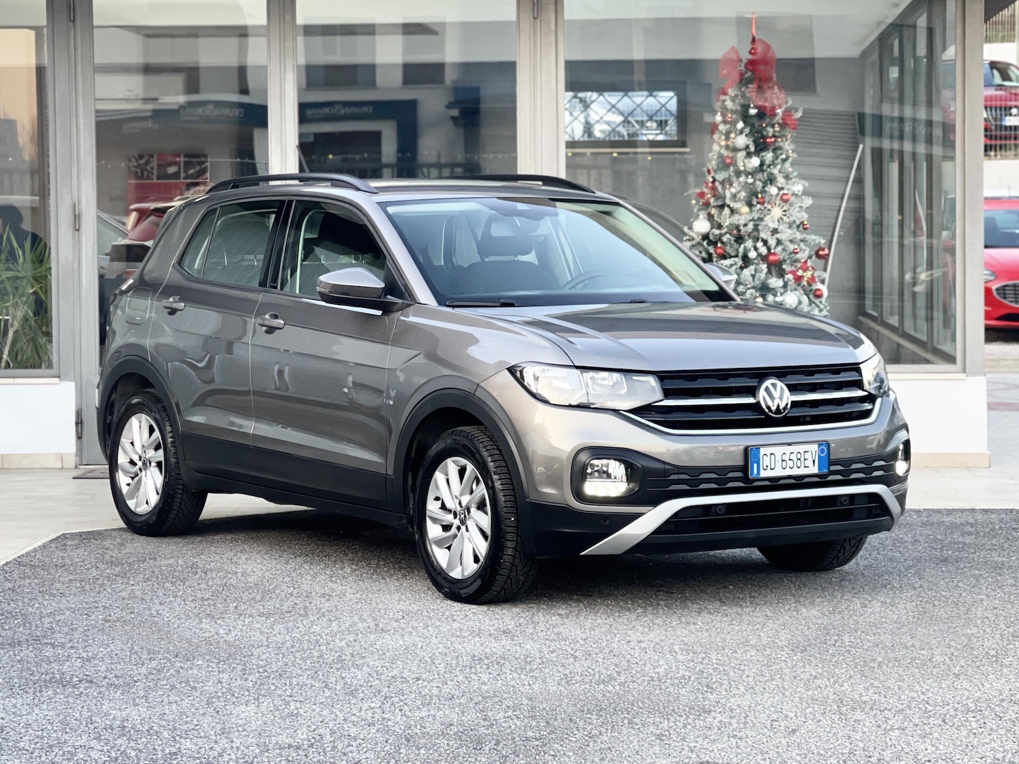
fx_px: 1884
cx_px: 510
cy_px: 382
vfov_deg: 22.9
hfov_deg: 30.3
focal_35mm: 64
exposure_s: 1/121
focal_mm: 7.5
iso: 100
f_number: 2.2
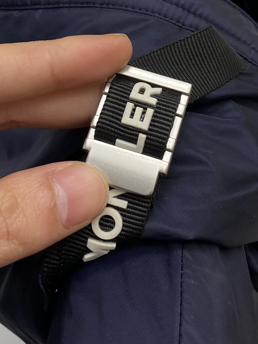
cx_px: 129
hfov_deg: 53.1
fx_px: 258
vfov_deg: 67.3
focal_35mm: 26
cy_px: 172
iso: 100
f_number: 1.8
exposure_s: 1/121
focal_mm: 4.25
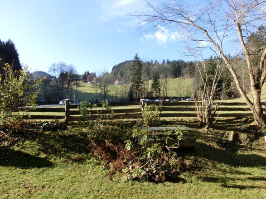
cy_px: 100
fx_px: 184
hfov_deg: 71.6
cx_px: 133
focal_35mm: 24
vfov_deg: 56.8
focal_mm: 4.24
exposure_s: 1/500
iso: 100
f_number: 3
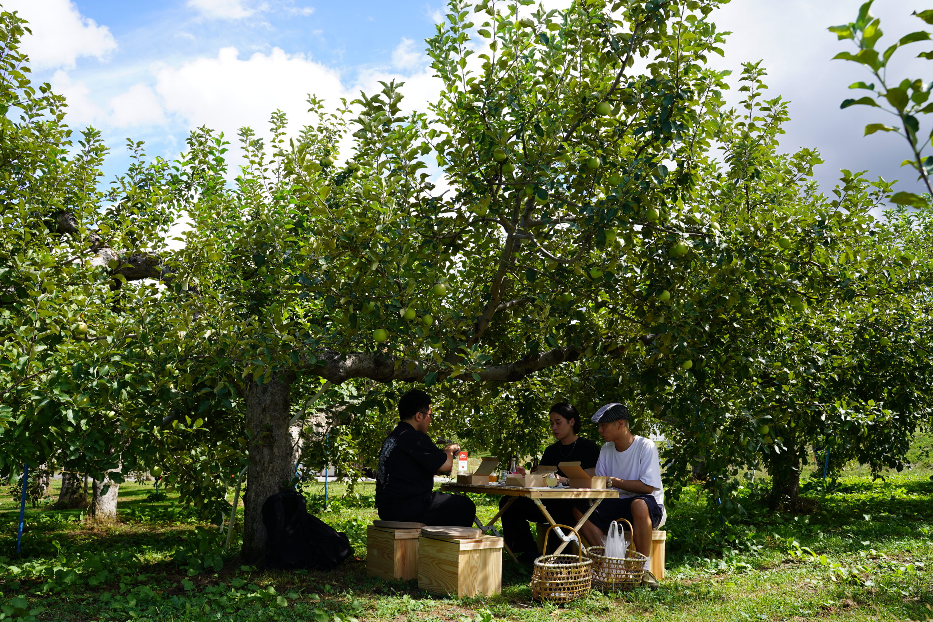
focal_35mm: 30
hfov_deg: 61.9
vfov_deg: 43.6
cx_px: 466
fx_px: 777
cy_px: 311
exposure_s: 1/125
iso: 100
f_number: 8
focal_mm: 30
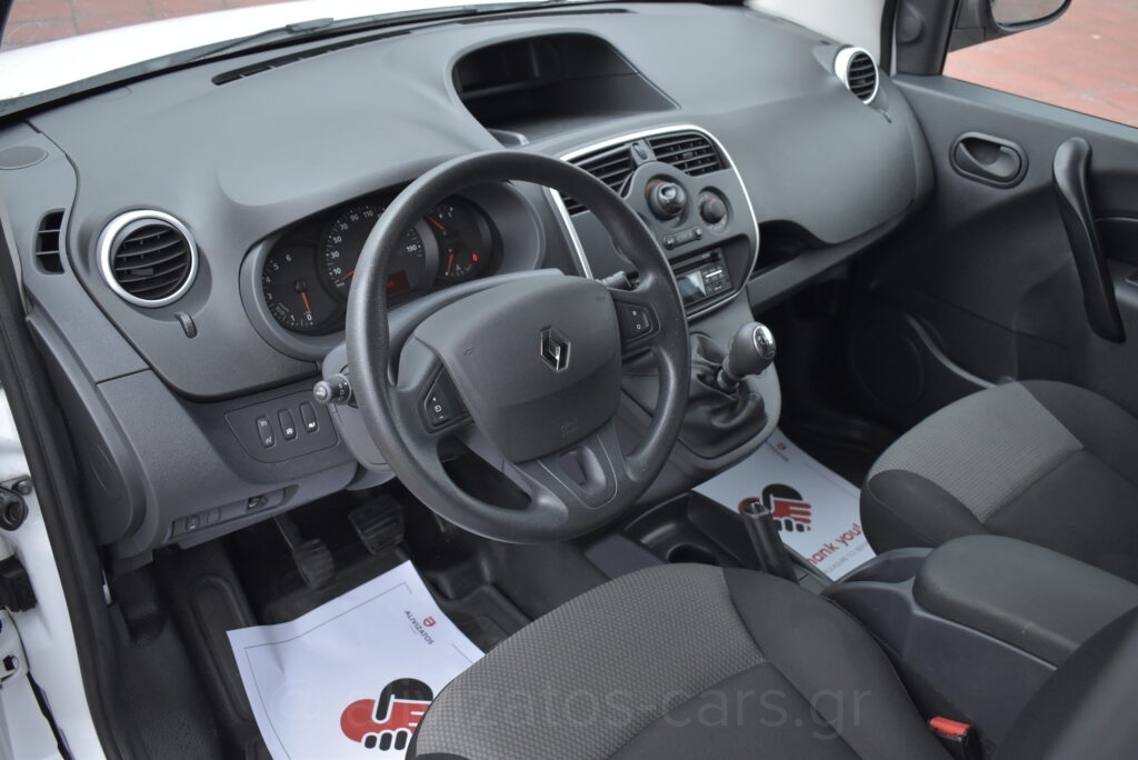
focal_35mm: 33
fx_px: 1044
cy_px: 380
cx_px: 569
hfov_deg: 57.2
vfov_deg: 40.0
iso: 1600
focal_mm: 22
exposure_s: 1/500
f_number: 3.8
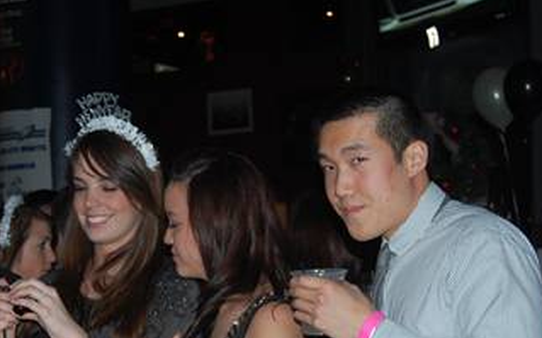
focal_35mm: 84
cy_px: 267
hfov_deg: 24.5
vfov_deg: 15.5
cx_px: 163
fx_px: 1237
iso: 400
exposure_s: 1/60
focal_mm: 35
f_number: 4.8
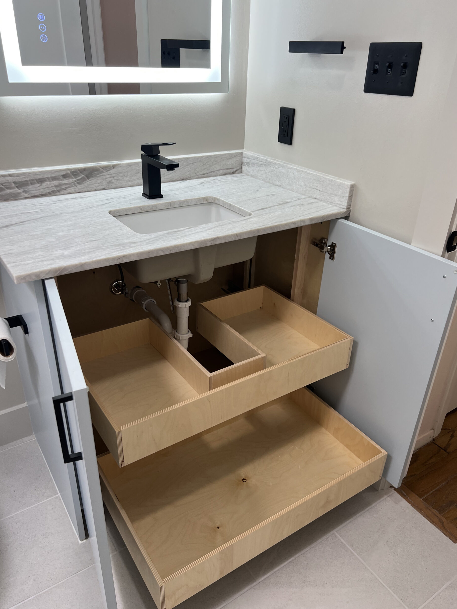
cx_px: 235
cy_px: 314
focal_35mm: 27
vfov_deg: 65.3
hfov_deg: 51.4
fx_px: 475
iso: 64
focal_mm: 5.7
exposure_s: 1/120
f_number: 1.5
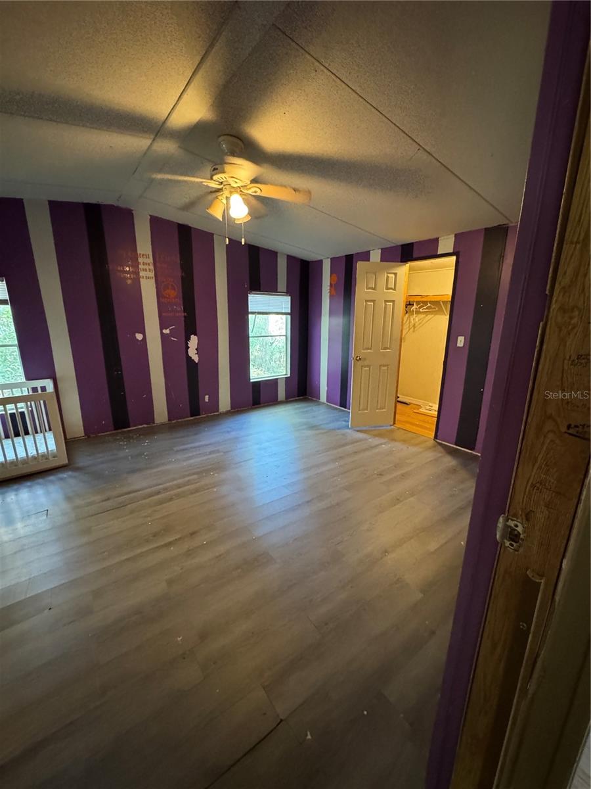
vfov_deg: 102.1
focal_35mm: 14
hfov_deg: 85.7
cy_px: 394
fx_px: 319
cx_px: 296
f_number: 2.2
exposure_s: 1/60
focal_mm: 2.22
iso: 1250
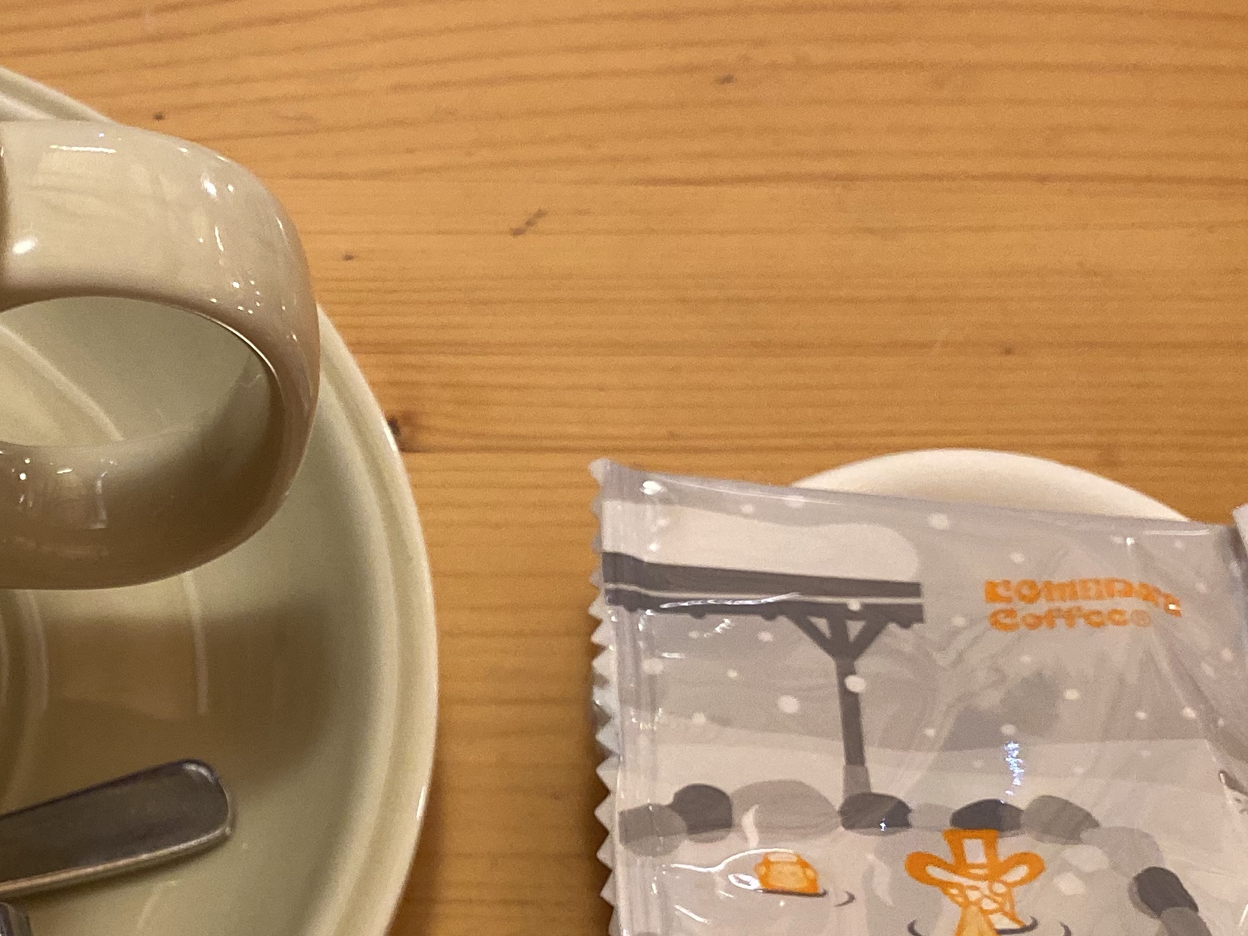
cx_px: -6
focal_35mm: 63
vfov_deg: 23.1
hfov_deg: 28.8
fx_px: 2271
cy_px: 666
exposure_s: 1/60
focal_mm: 4.25
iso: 250
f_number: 1.8
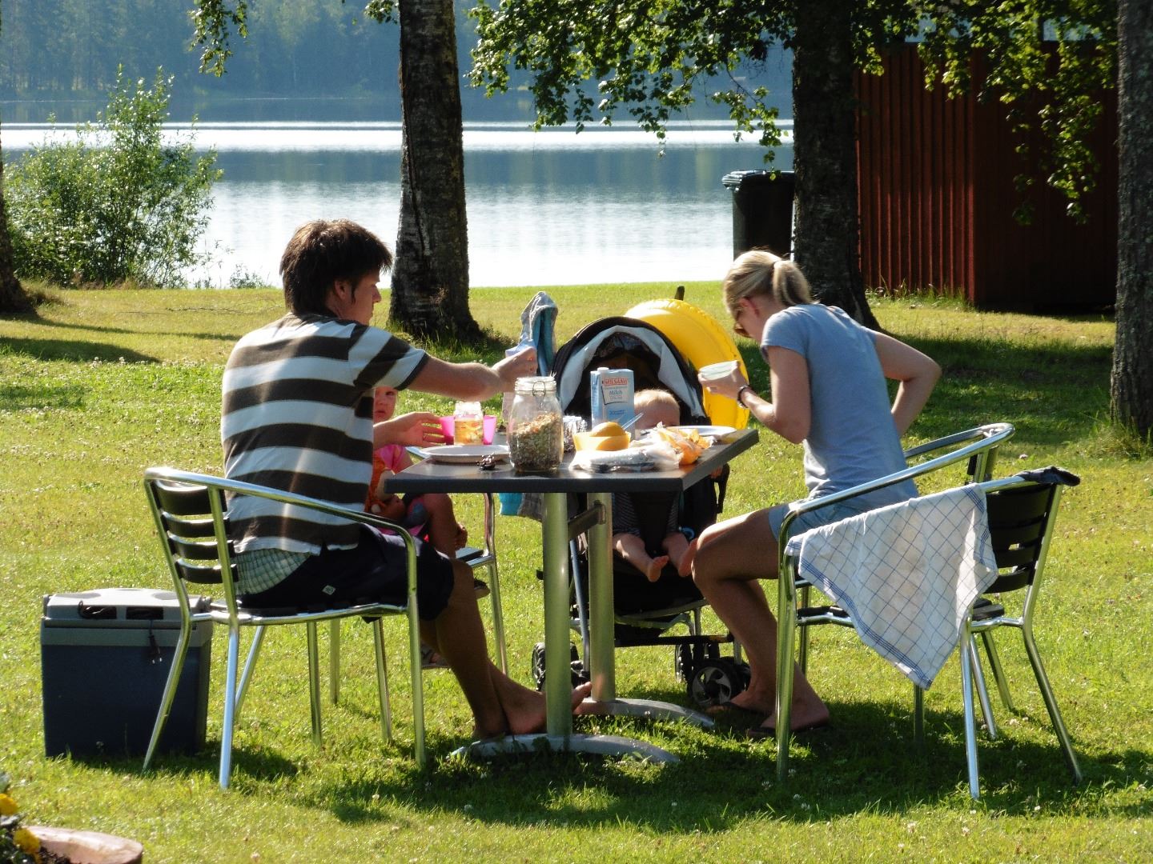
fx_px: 7128
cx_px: 576
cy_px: 432
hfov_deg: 9.2
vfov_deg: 6.9
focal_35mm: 214
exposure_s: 1/125
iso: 100
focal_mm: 38.2
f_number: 6.3
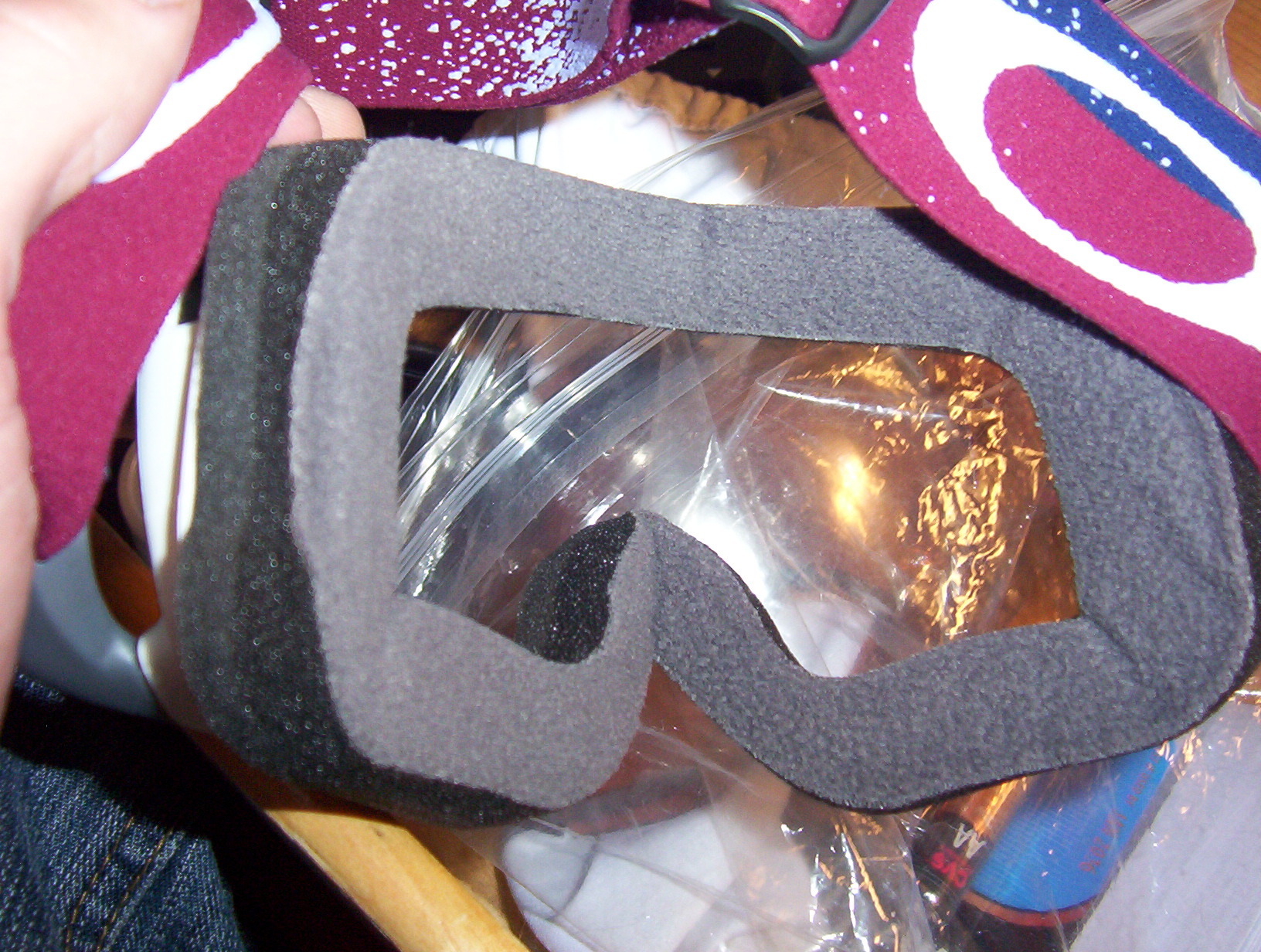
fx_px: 1315
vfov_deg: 39.8
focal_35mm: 36
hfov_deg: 51.2
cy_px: 476
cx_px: 630
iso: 140
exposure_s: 1/30
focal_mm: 5.54
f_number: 2.76
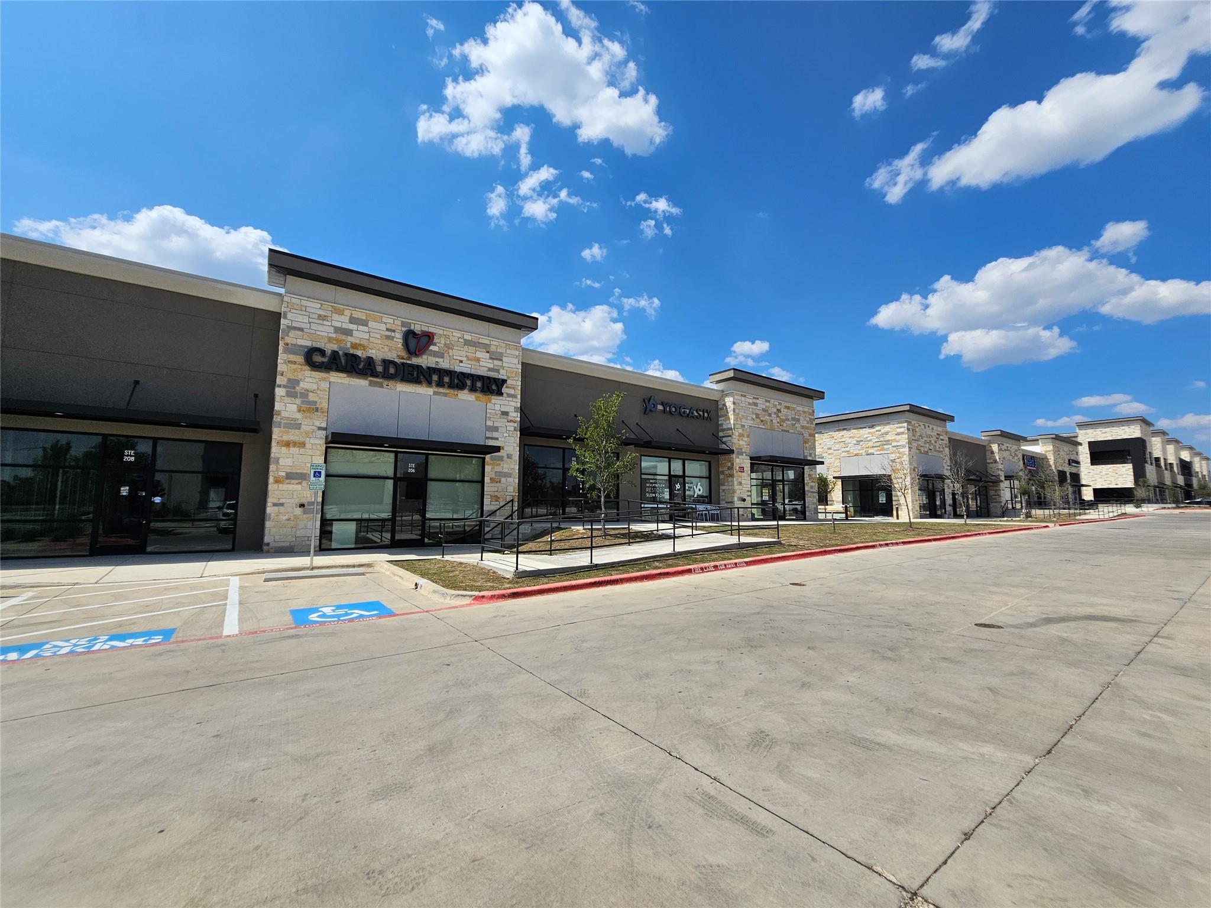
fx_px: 455
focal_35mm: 13
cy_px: 454
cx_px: 606
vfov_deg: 89.9
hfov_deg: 106.2
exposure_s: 1/4542
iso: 50
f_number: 2.2
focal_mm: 2.2
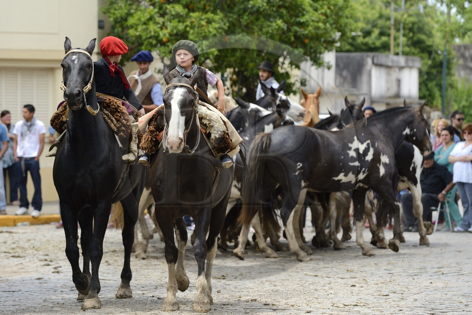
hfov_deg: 11.7
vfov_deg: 7.8
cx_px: 236
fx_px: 2294
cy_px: 158
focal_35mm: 175
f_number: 5.6
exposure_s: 1/800
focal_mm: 175
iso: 400
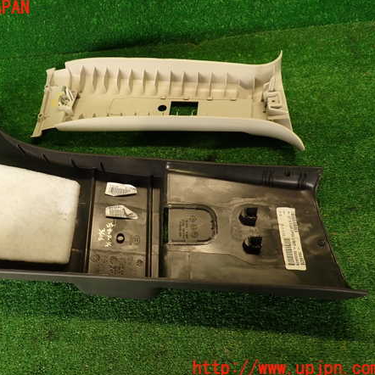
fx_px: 368
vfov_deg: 54.0
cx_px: 130
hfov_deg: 53.1
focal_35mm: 30
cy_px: 188
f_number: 2
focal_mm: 4.5
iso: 200
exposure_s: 1/50
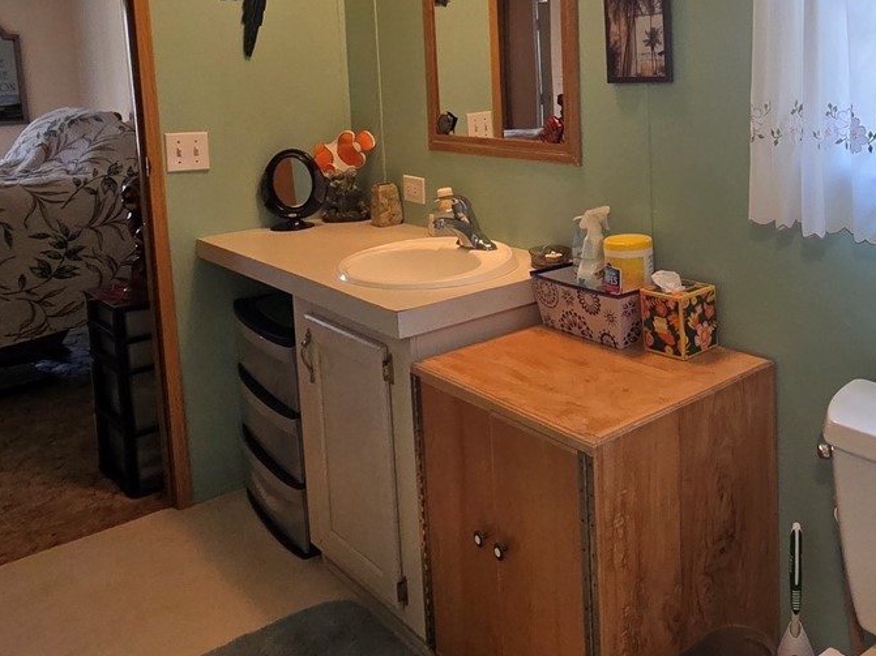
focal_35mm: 31
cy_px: 145
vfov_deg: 43.6
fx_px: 784
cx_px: 684
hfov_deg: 54.8
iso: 125
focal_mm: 2.2
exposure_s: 1/60
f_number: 2.2
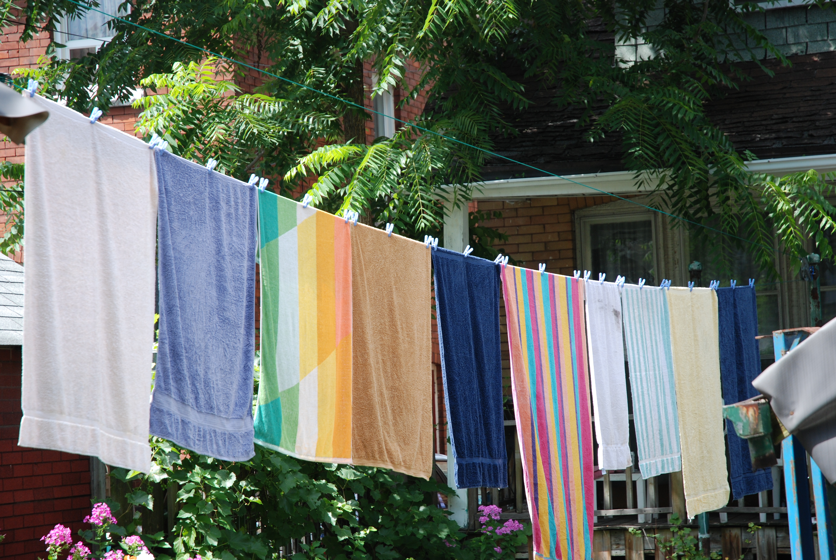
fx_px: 2162
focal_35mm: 93
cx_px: 418
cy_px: 280
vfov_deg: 14.7
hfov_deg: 21.9
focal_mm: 62
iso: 200
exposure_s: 1/250
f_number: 4.5
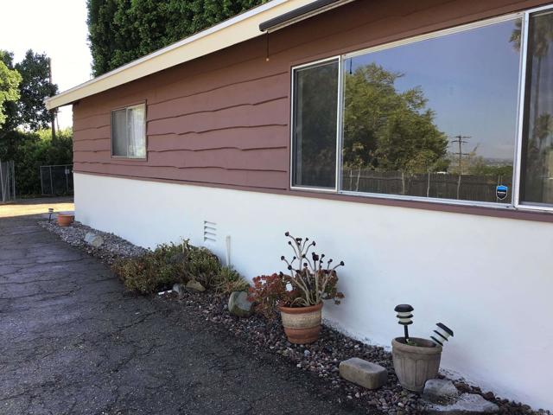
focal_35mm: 31
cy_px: 208
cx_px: 276
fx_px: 495
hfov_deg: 58.4
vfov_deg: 45.4
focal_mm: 3.3
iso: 25
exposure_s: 1/184
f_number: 2.4
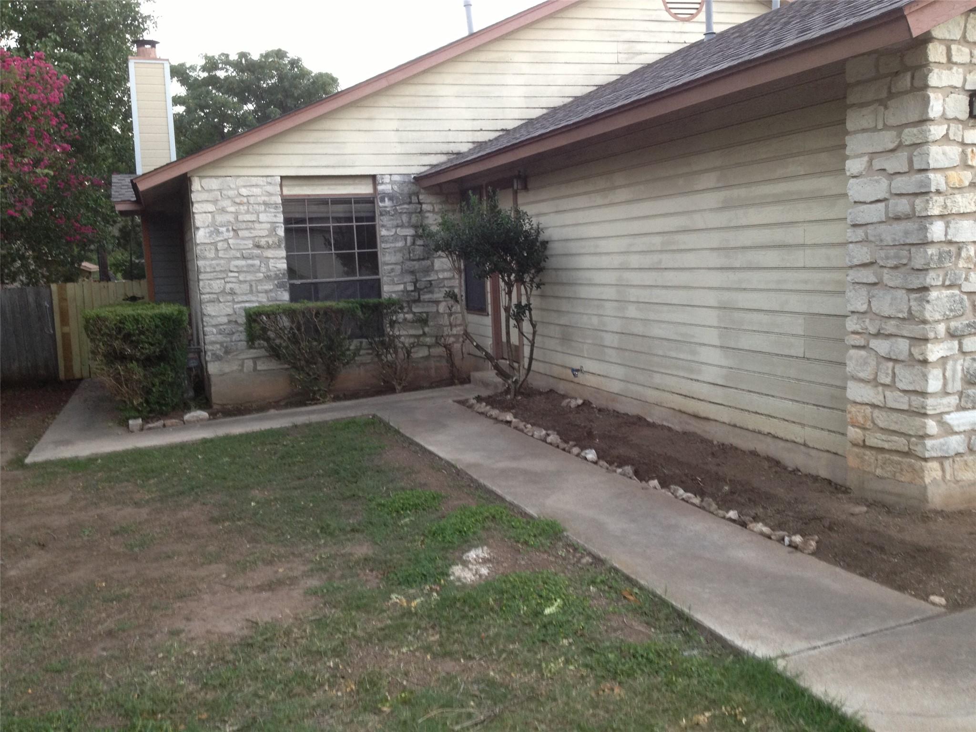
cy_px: 366
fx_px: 987
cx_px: 488
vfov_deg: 40.7
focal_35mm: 35
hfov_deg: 52.6
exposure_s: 1/20
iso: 100
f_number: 2.4
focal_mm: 4.28
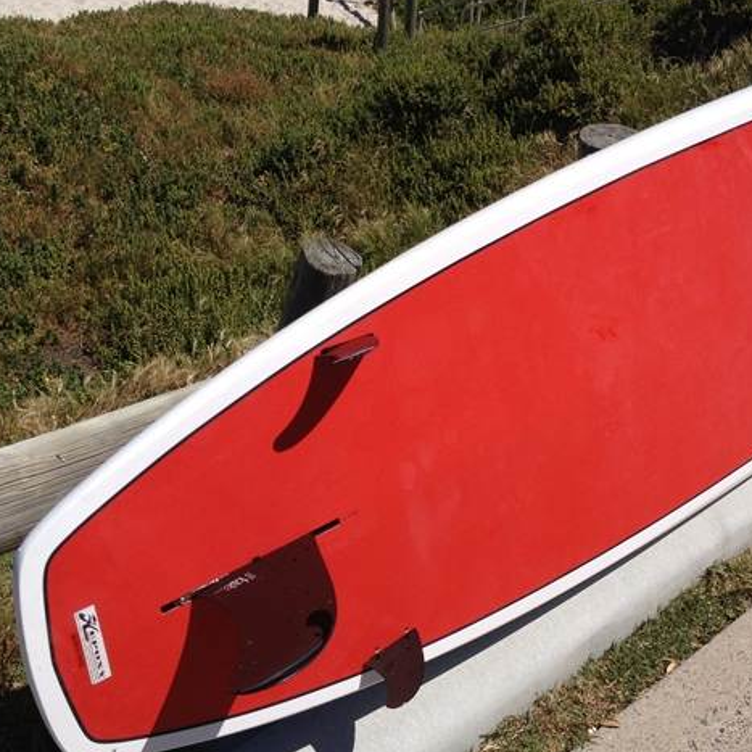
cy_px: 359
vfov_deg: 32.2
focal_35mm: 53
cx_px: 515
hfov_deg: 31.9
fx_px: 1303
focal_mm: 4.28
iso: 64
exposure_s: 1/3460
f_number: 2.4
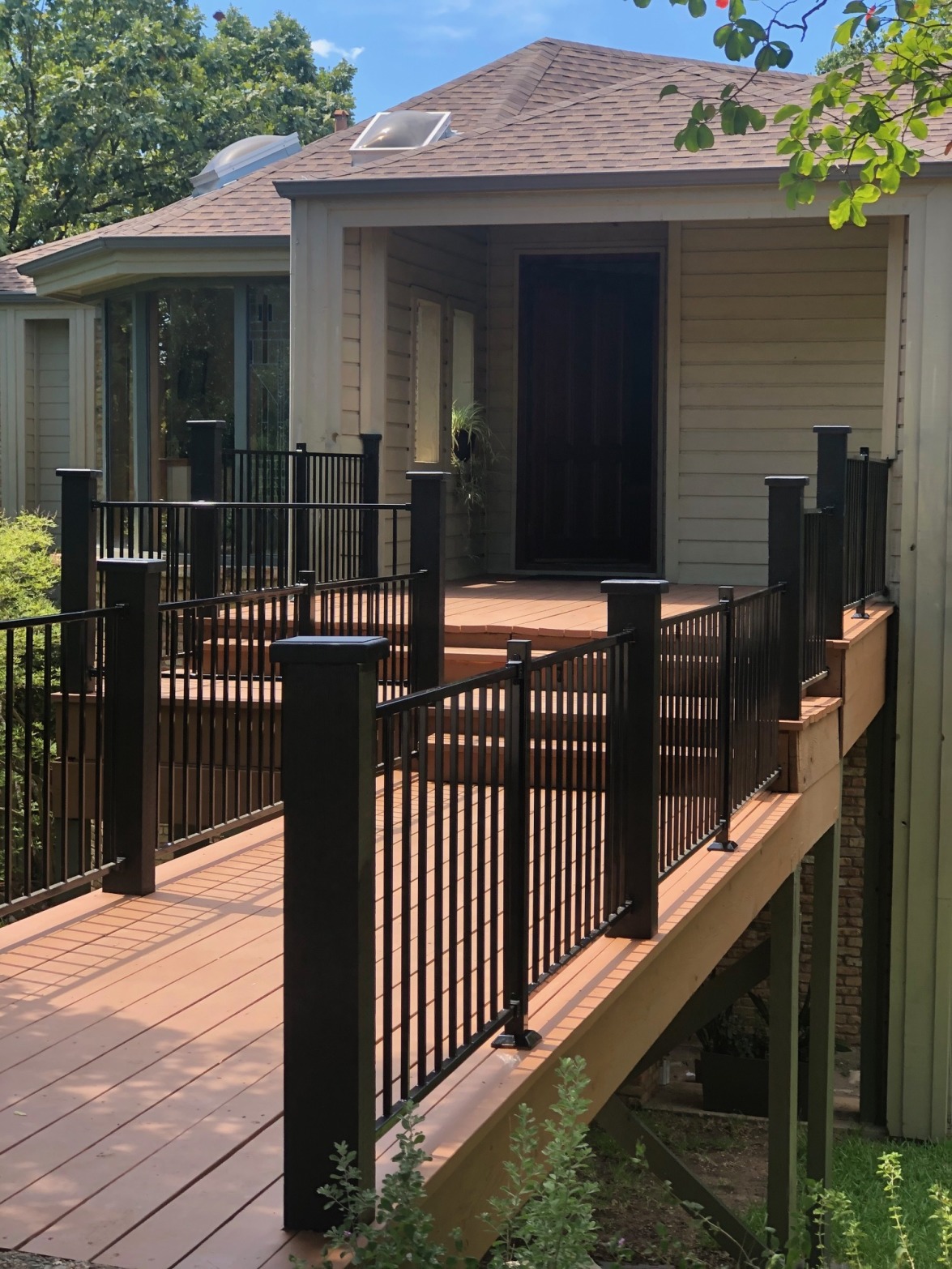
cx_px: 476
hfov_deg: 25.7
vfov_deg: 33.8
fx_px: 2090
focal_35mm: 57
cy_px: 634
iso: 20
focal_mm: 6.6
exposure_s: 1/121
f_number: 2.8
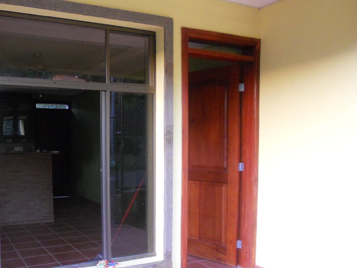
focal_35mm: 38
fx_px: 392
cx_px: 130
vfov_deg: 37.6
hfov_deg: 48.4
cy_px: 159
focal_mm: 4.9
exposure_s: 1/40
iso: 400
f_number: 3.2
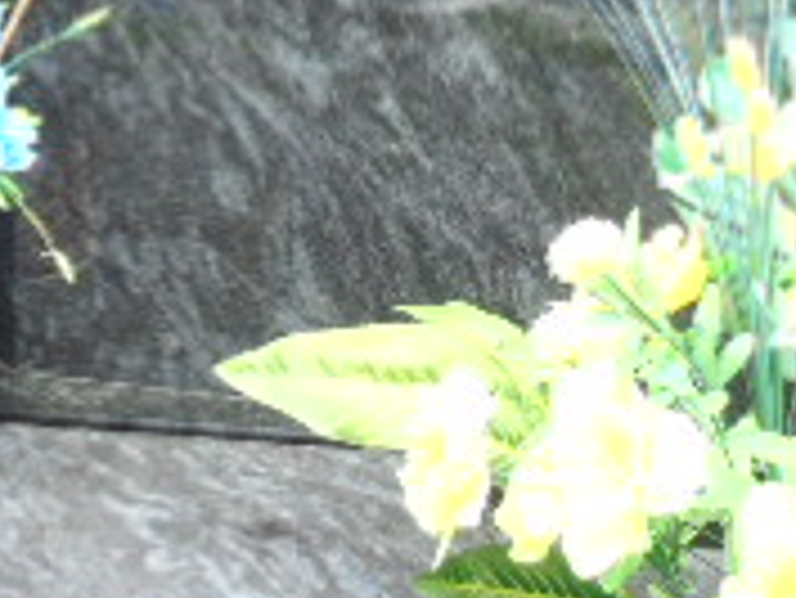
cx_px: -148
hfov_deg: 11.7
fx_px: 3820
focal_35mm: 166
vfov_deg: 8.8
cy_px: -270
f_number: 4.1
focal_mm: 8.2
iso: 80
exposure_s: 1/60
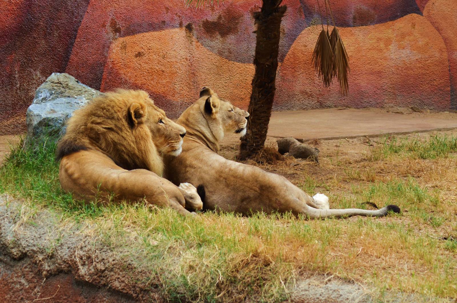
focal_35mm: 138
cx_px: 228
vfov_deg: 9.9
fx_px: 1748
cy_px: 152
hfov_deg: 14.9
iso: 400
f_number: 5.6
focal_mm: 92
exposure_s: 1/500
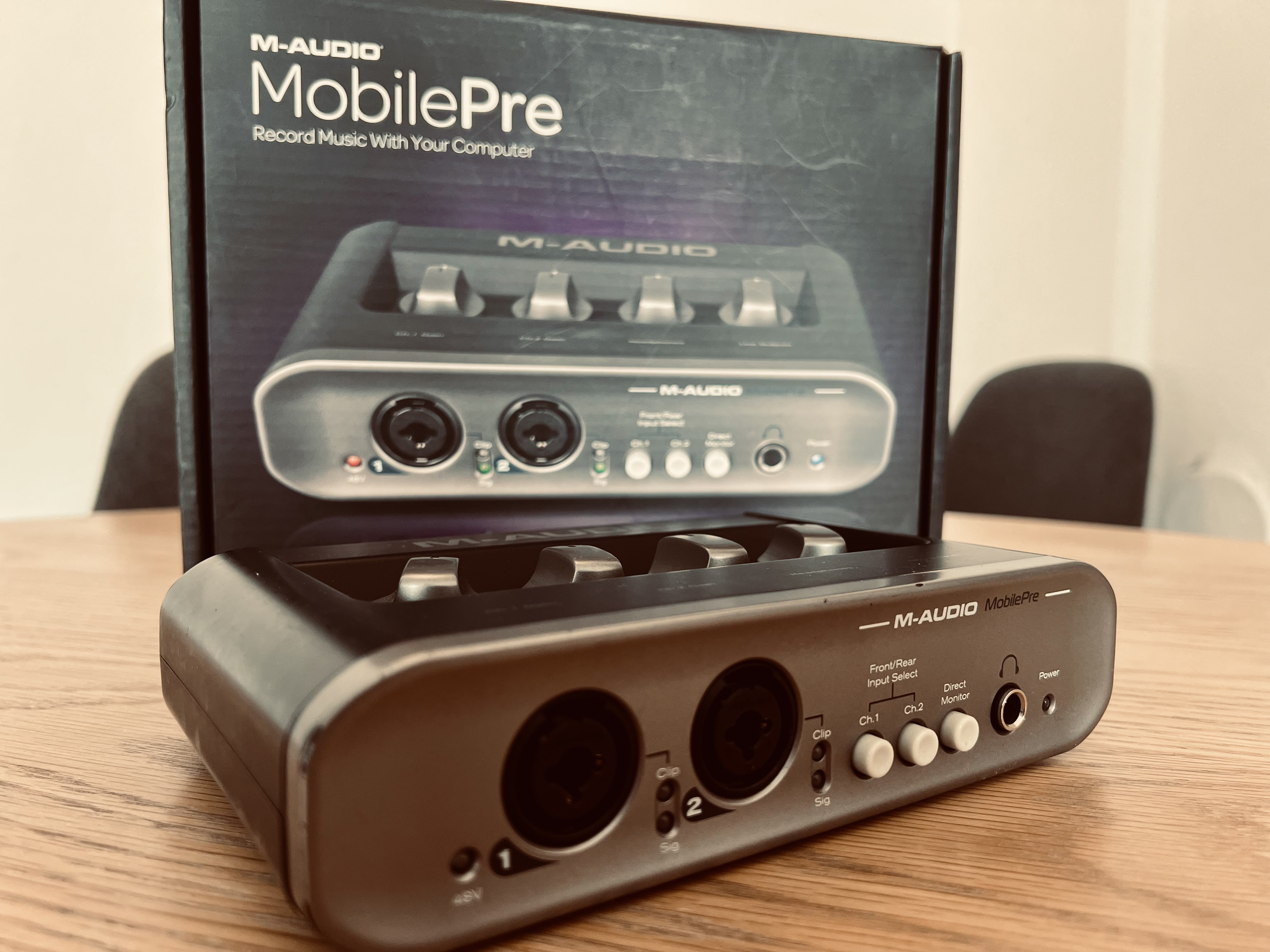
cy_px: 476
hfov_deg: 67.3
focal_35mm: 26
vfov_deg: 53.1
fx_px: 954
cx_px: 635
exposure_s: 1/50
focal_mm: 5.7
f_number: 1.5
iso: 160
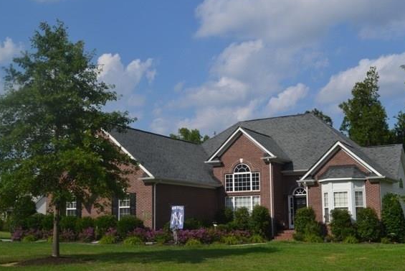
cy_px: 133
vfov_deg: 26.5
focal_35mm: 51
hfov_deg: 38.8
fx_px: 574
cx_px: 220
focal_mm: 30
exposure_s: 1/320
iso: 100
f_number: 9
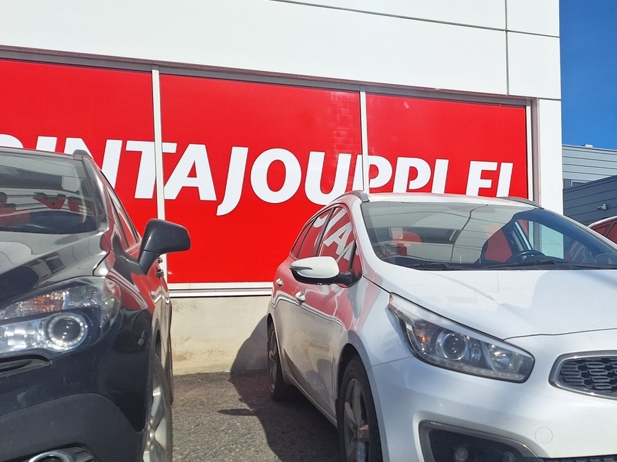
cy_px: 308
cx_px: 486
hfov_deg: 47.6
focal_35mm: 37
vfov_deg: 38.2
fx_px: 659
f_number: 1.8
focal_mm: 5.54
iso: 40
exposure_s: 1/5650
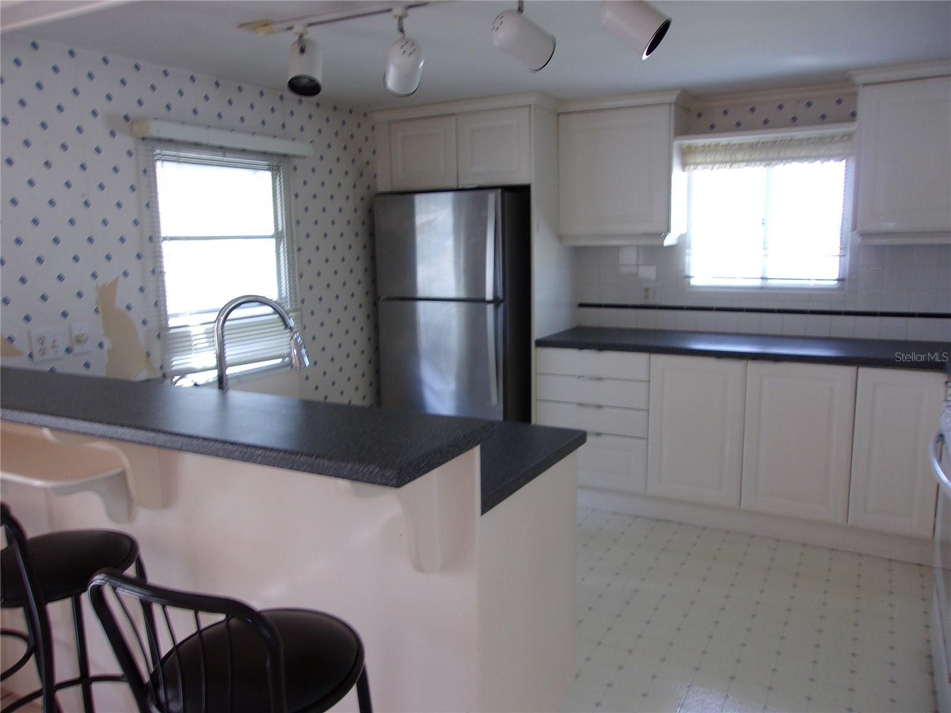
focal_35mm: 27
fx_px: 742
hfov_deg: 65.3
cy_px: 356
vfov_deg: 51.4
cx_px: 476
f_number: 3
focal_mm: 4.9
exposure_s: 1/34
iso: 86
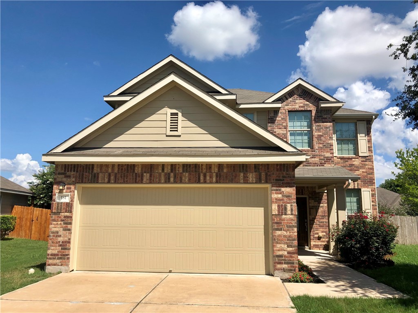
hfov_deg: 63.4
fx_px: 338
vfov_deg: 49.7
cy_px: 156
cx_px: 209
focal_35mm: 28
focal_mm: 3.99
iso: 20
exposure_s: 1/2703
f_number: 1.8
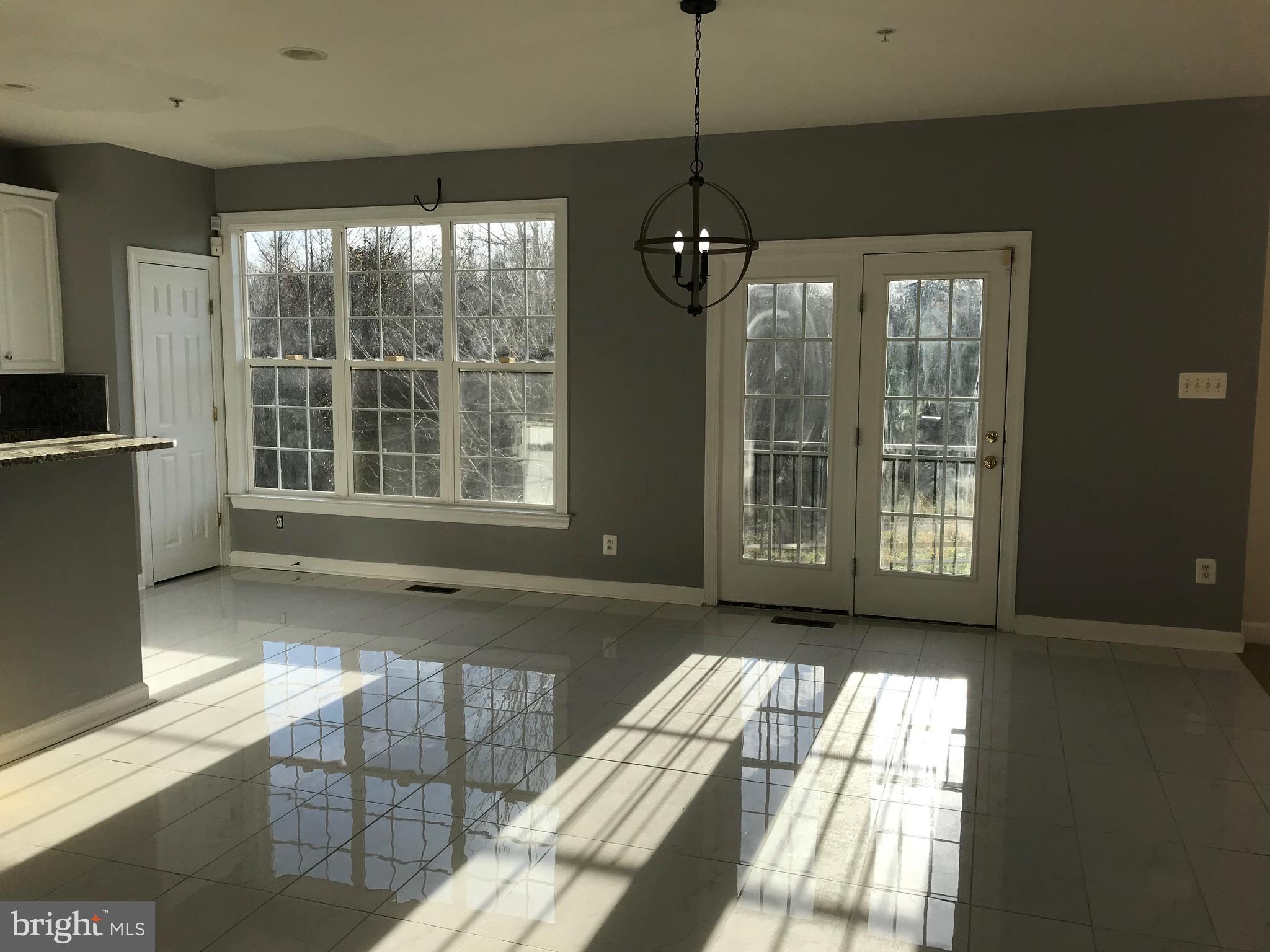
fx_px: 1027
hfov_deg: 63.4
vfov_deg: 49.7
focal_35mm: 28
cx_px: 635
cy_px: 476
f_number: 1.8
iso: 20
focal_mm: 3.99
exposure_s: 1/967
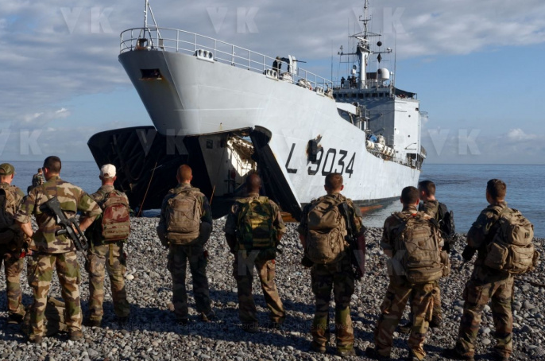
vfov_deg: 31.7
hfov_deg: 46.4
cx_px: 233
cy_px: 166
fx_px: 634
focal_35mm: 42
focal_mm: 24
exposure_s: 1/500
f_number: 11
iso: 100
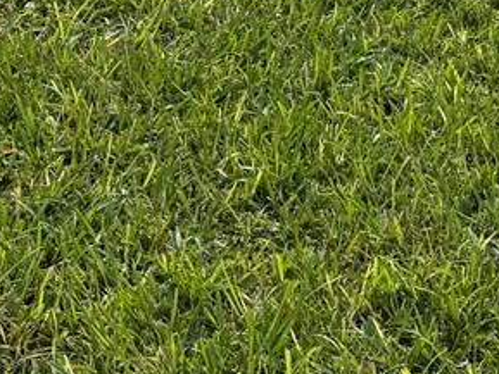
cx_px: 216
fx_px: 1918
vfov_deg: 9.6
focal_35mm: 133
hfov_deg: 14.8
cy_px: -589
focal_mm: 6.76
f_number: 1.78
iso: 80
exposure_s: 1/6711
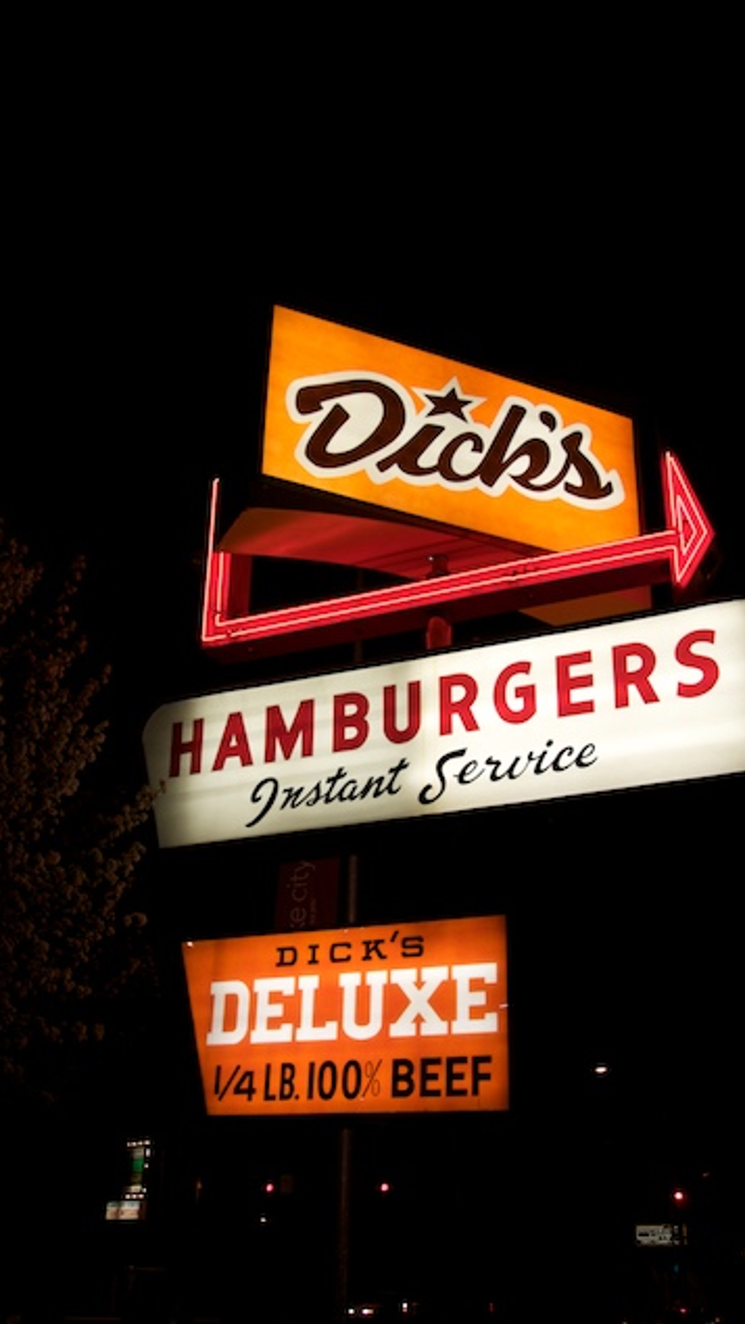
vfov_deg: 52.8
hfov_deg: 31.2
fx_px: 1333
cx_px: 358
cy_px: 664
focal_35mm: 38
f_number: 3.8
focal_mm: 24
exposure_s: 1/60
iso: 250
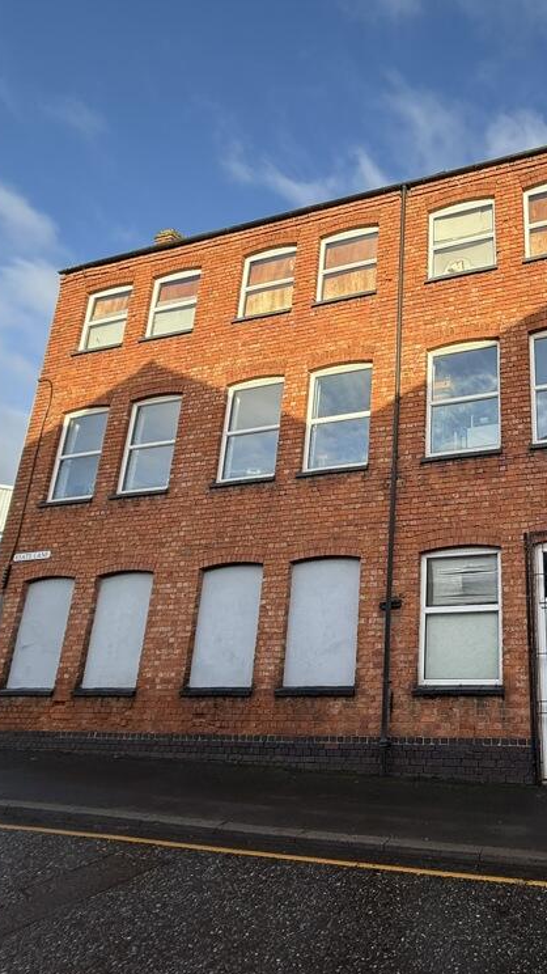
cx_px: 526
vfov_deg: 83.9
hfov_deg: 46.4
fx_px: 542
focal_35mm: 21
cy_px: 479
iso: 50
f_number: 2.2
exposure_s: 1/448
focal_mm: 2.22
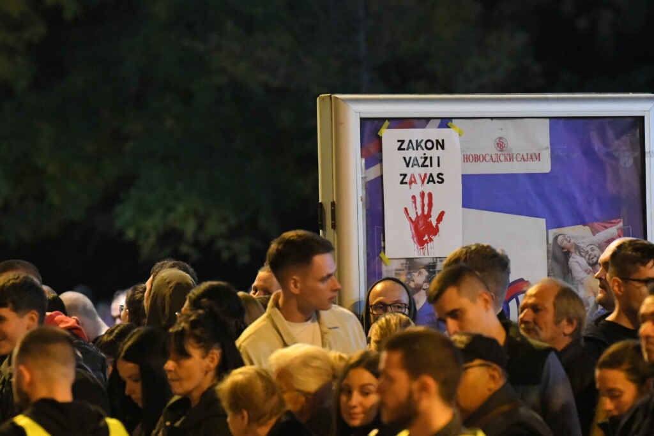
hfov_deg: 6.9
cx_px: 327
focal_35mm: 300
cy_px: 218
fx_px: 5450
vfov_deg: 4.6
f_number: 4
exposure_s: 1/100
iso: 10000
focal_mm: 200
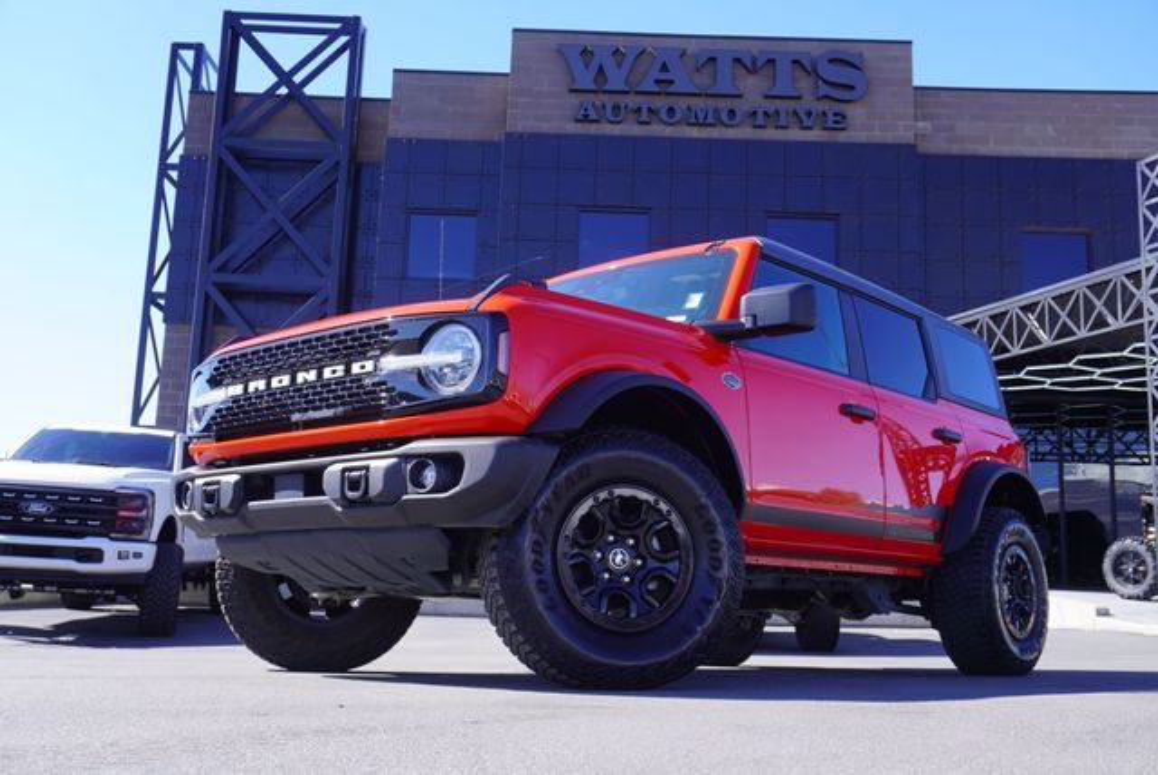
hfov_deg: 51.2
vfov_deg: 35.6
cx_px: 579
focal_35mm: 38
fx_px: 1207
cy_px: 388
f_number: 7.1
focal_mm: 25
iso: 100
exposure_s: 1/100
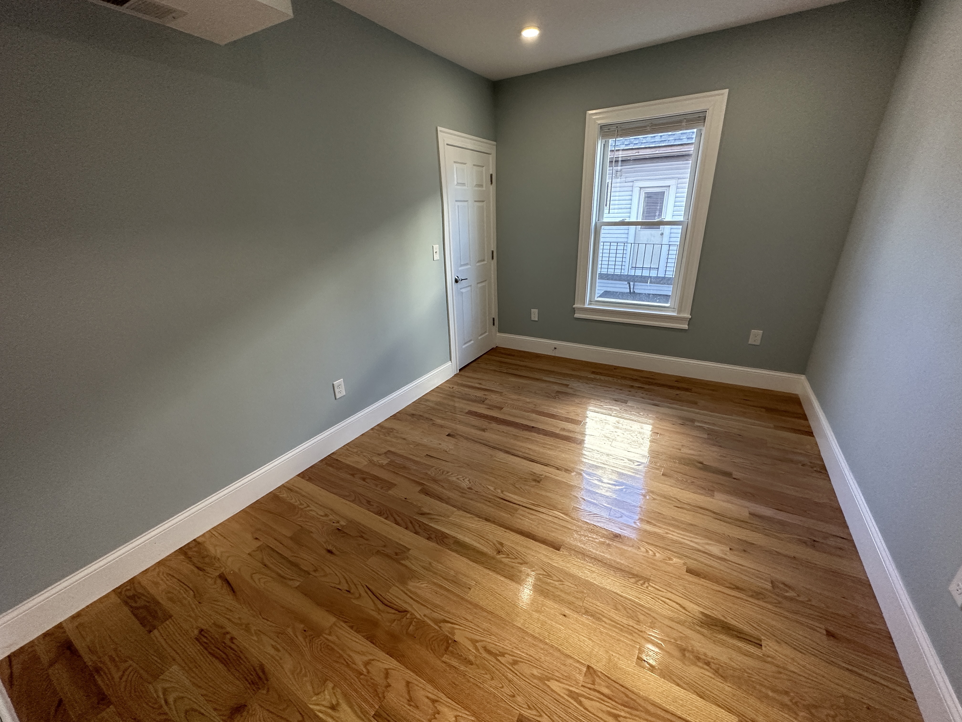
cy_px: 361
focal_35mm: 14
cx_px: 481
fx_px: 389
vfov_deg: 85.7
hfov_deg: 102.1
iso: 250
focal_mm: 2.22
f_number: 2.2
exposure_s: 1/120
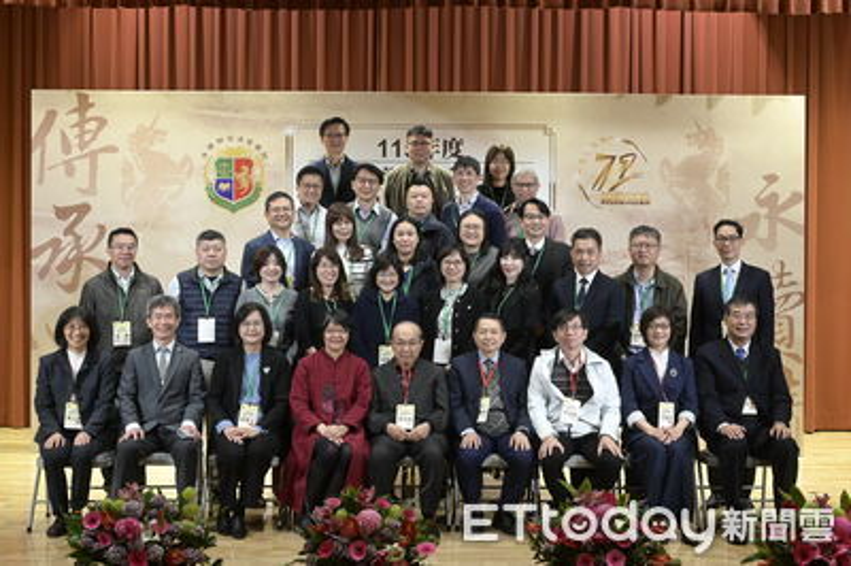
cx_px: 426
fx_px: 1323
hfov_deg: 35.7
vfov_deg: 24.2
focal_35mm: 56
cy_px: 283
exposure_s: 1/125
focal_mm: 56
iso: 4000
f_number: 8
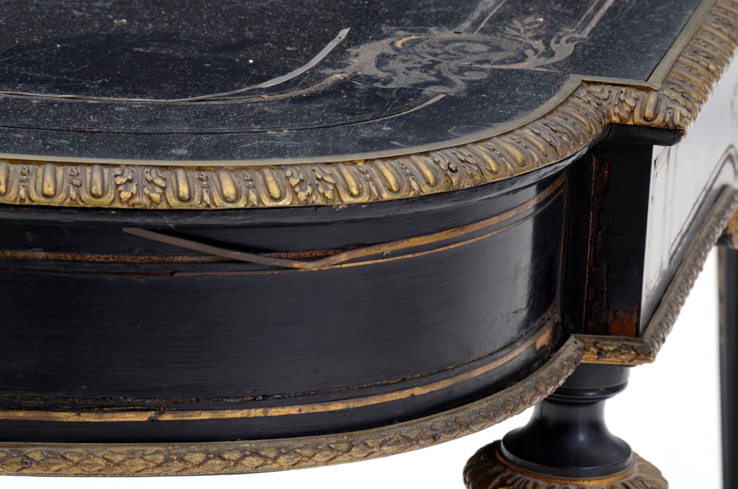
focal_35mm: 210
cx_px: 369
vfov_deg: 6.5
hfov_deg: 9.8
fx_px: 4296
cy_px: 244
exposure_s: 1/80
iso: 400
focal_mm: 140
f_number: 16
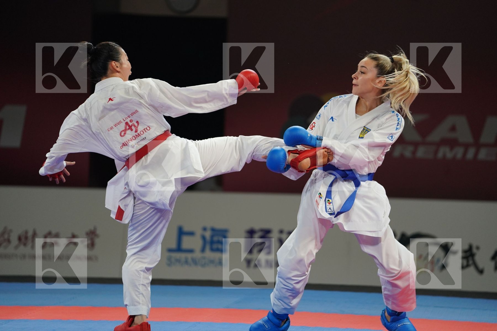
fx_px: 2761
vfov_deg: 6.9
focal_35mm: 200
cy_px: 166
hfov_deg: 10.3
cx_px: 248
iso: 1600
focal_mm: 200
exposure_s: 1/1000
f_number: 2.8
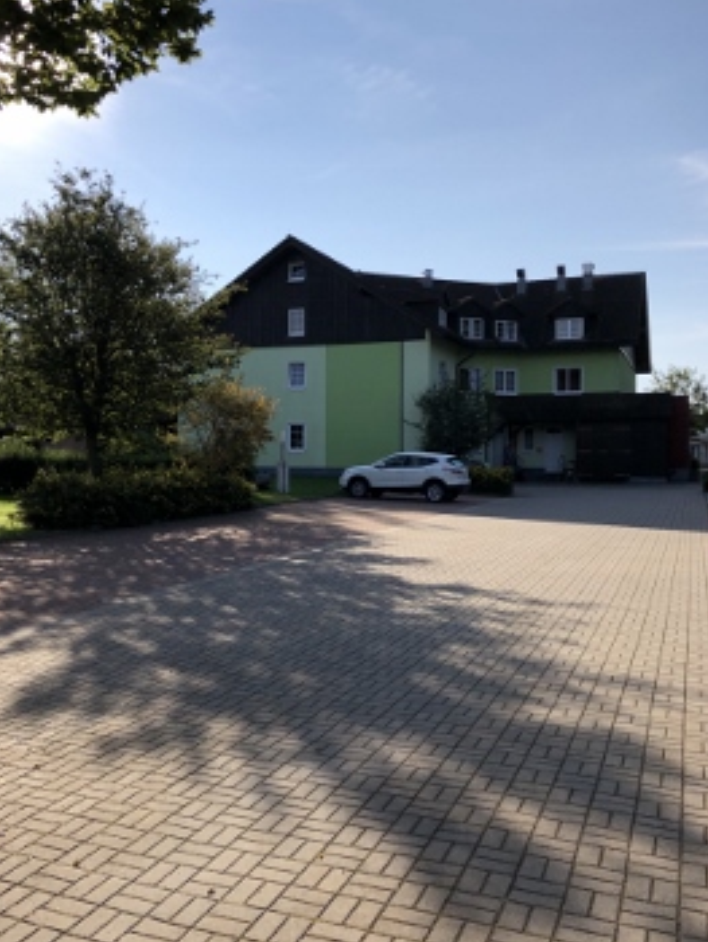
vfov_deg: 56.8
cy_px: 466
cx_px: 323
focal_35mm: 32
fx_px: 872
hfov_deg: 44.2
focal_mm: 3.99
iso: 25
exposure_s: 1/3205
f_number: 1.8
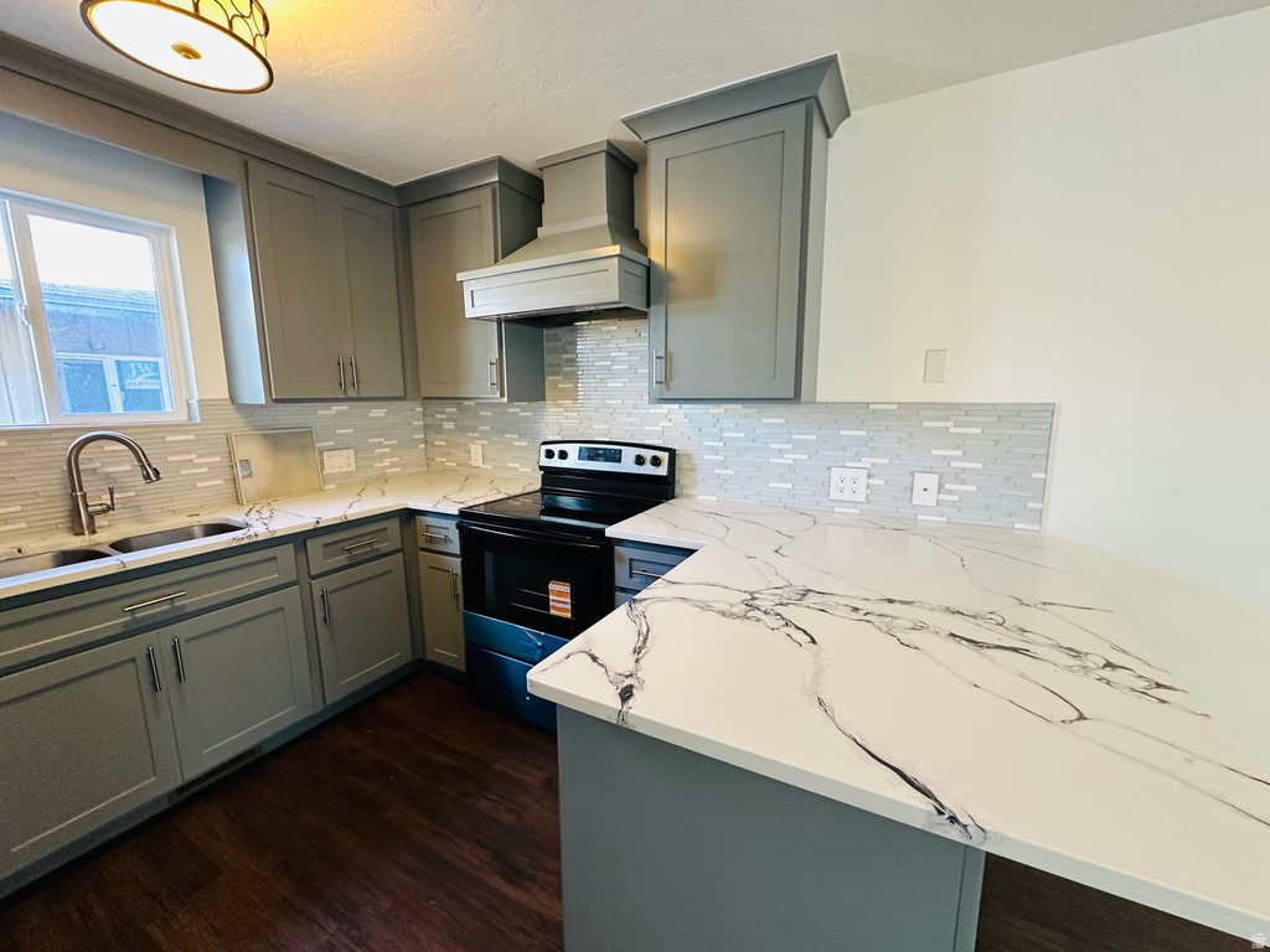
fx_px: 514
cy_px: 476
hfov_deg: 102.1
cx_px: 635
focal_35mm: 14
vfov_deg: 85.7
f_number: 2.2
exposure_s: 1/60
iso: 250
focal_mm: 2.22
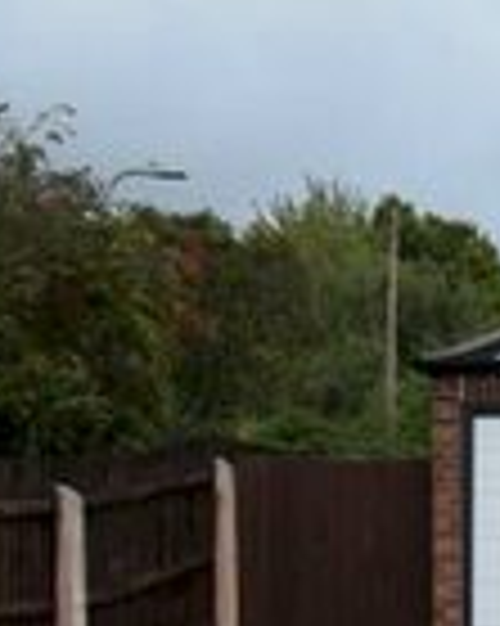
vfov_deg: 24.9
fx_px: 1315
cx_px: 896
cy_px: 687
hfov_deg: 17.5
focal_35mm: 71
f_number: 8
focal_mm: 10
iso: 280
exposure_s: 1/250
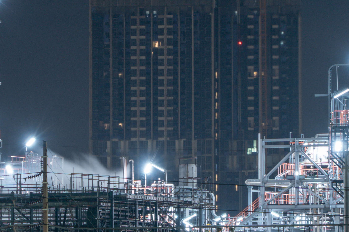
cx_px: 135
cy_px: 147
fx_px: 6137
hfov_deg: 3.3
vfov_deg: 2.2
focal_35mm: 633
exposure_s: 3.2
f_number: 6.3
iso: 100
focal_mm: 240
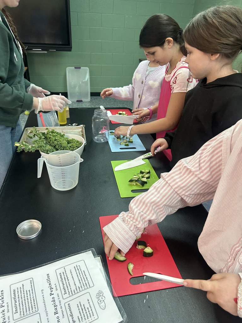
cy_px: 162
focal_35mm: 26
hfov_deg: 53.1
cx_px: 121
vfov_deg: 67.3
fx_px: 242
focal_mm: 5.7
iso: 200
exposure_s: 1/60
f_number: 1.5
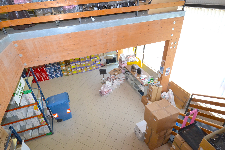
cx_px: 108
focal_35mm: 19
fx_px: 119
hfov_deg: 86.9
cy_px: 76
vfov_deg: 64.5
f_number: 9
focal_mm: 12
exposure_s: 1/100
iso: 1400
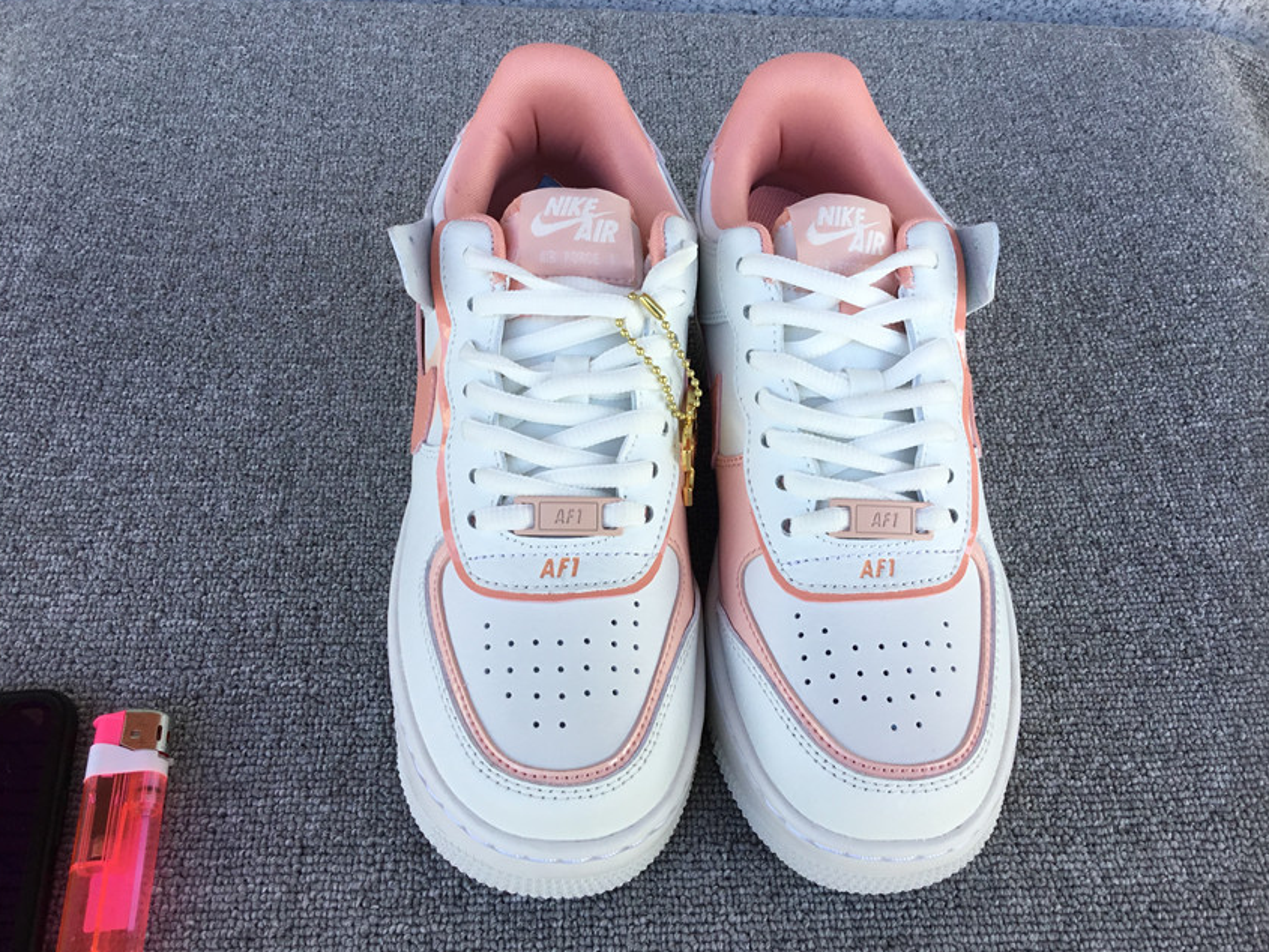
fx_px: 1210
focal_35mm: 33
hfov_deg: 55.3
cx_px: 667
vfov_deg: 43.0
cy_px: 472
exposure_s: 1/209
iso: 25
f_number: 2.4
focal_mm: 3.3
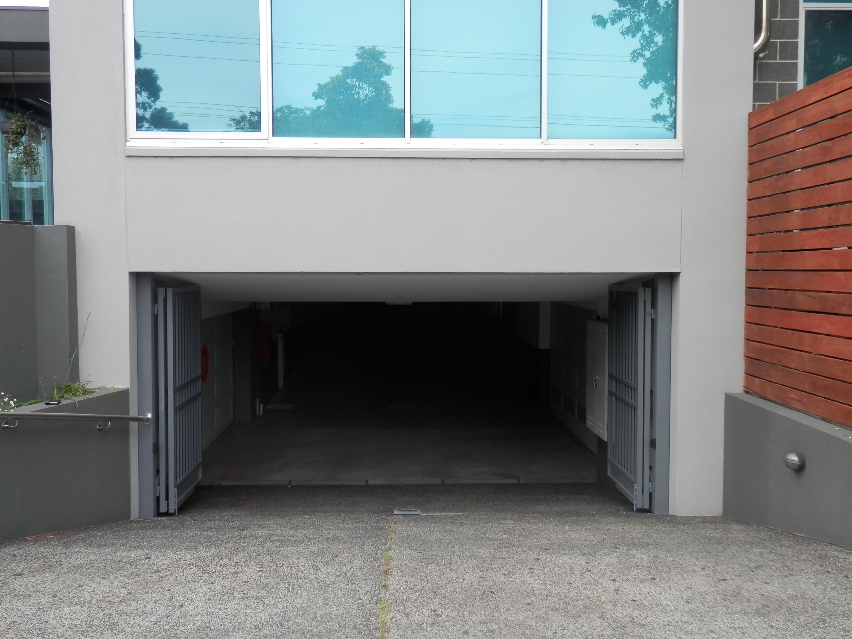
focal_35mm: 33
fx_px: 812
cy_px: 320
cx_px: 426
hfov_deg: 55.4
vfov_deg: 42.9
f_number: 3.4
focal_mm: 6
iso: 80
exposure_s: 1/200
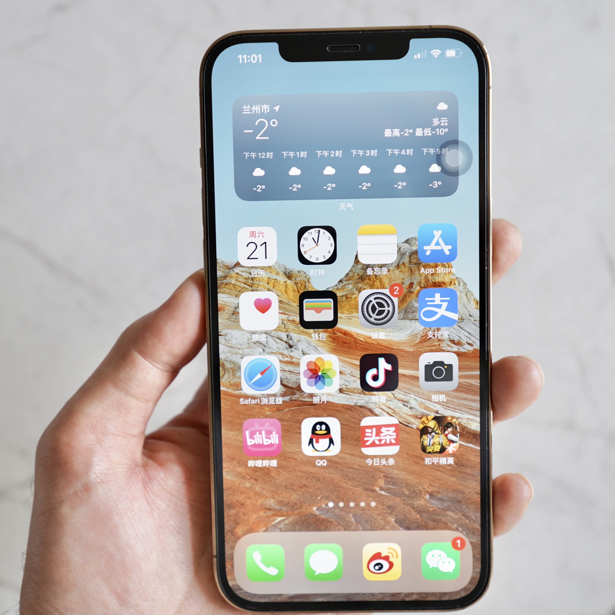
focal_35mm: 39
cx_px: 311
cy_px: 297
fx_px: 784
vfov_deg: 42.8
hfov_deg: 42.8
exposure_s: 1/50
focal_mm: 28
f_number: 2.8
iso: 160
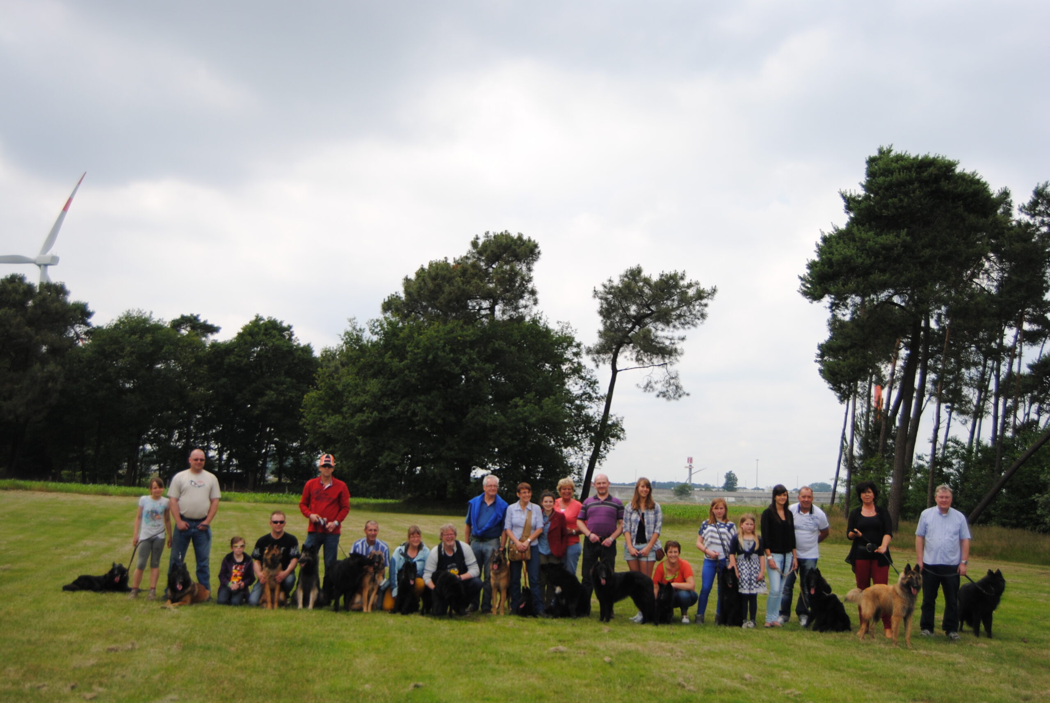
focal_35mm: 36
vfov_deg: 37.0
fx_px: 1051
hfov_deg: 53.1
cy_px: 352
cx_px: 525
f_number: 4
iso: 160
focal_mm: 24
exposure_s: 1/1000
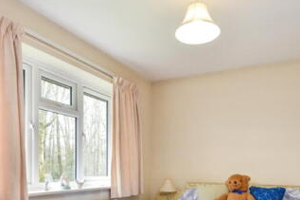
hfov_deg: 60.1
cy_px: 172
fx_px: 258
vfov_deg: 39.8
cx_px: 167
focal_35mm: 31
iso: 800
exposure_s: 1/125
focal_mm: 10
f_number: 4
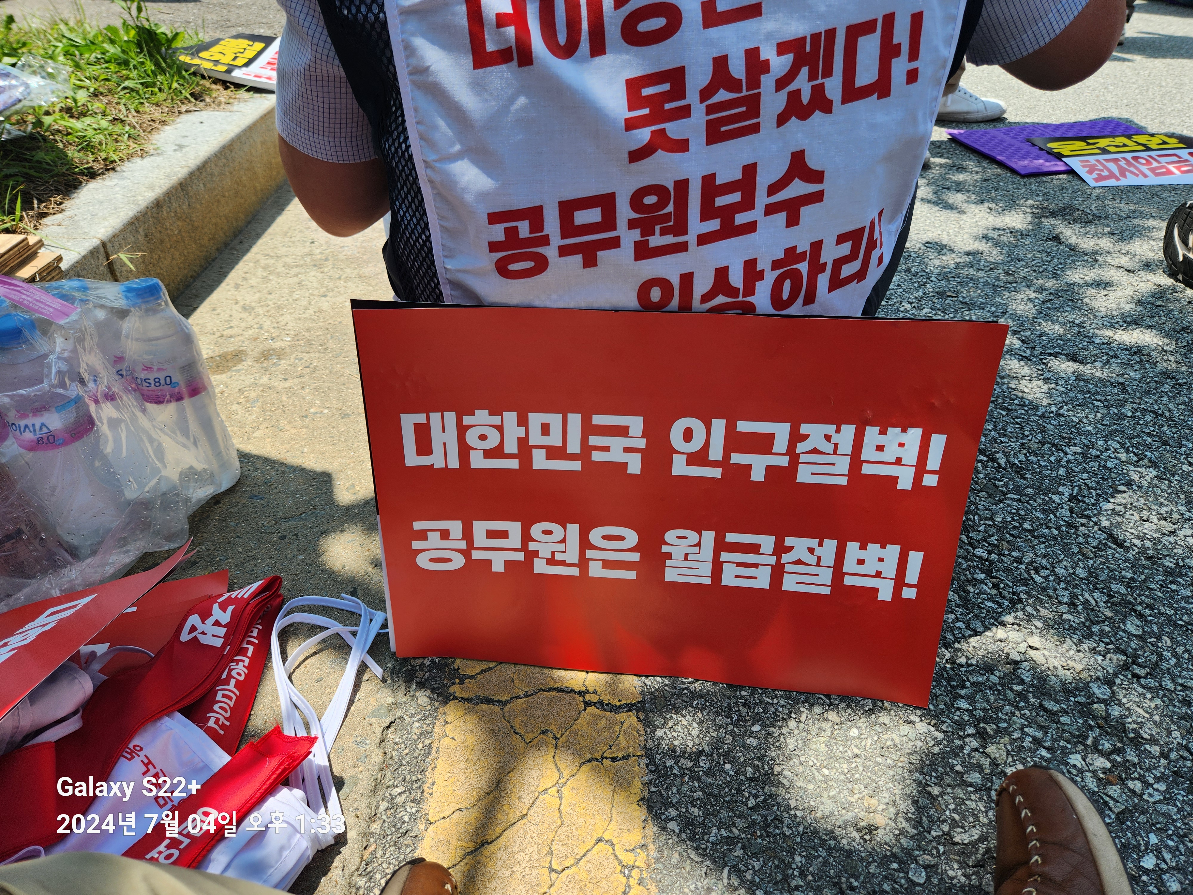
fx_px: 793
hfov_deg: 73.9
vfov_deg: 58.9
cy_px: 448
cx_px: 596
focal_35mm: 23
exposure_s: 1/1013
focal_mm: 5.4
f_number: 1.8
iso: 20
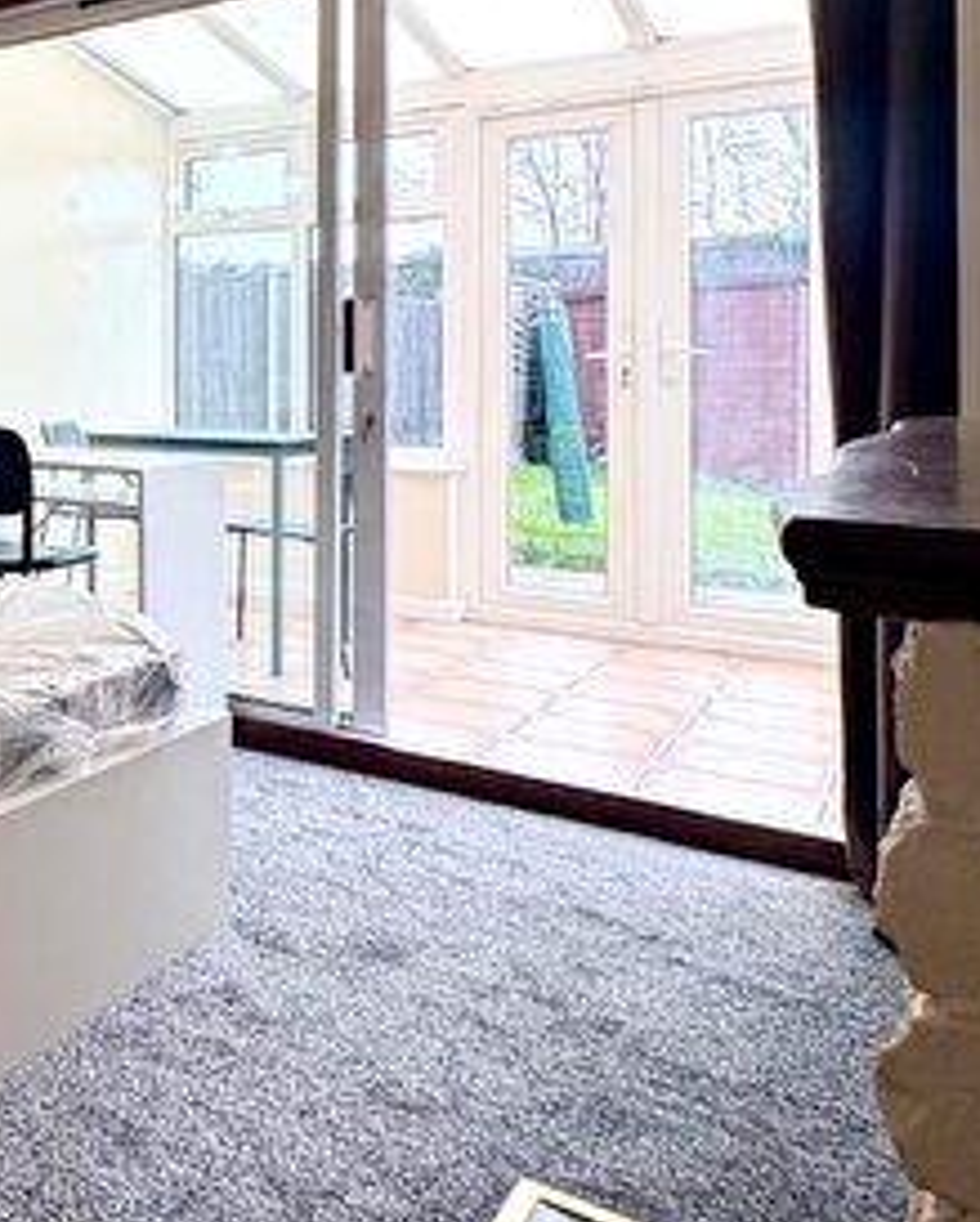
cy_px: 365
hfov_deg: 31.3
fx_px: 1267
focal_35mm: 35
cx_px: -331
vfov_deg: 50.1
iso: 64
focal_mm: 2.22
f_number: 2.2
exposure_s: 1/131
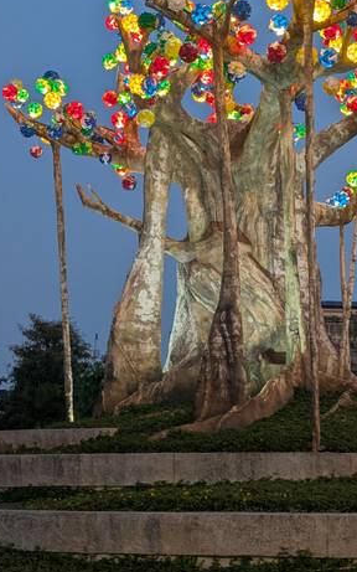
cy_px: 201
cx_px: 240
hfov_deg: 18.0
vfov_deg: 28.4
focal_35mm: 72
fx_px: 1121
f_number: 1.68
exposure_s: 1/25
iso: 41
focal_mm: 6.9
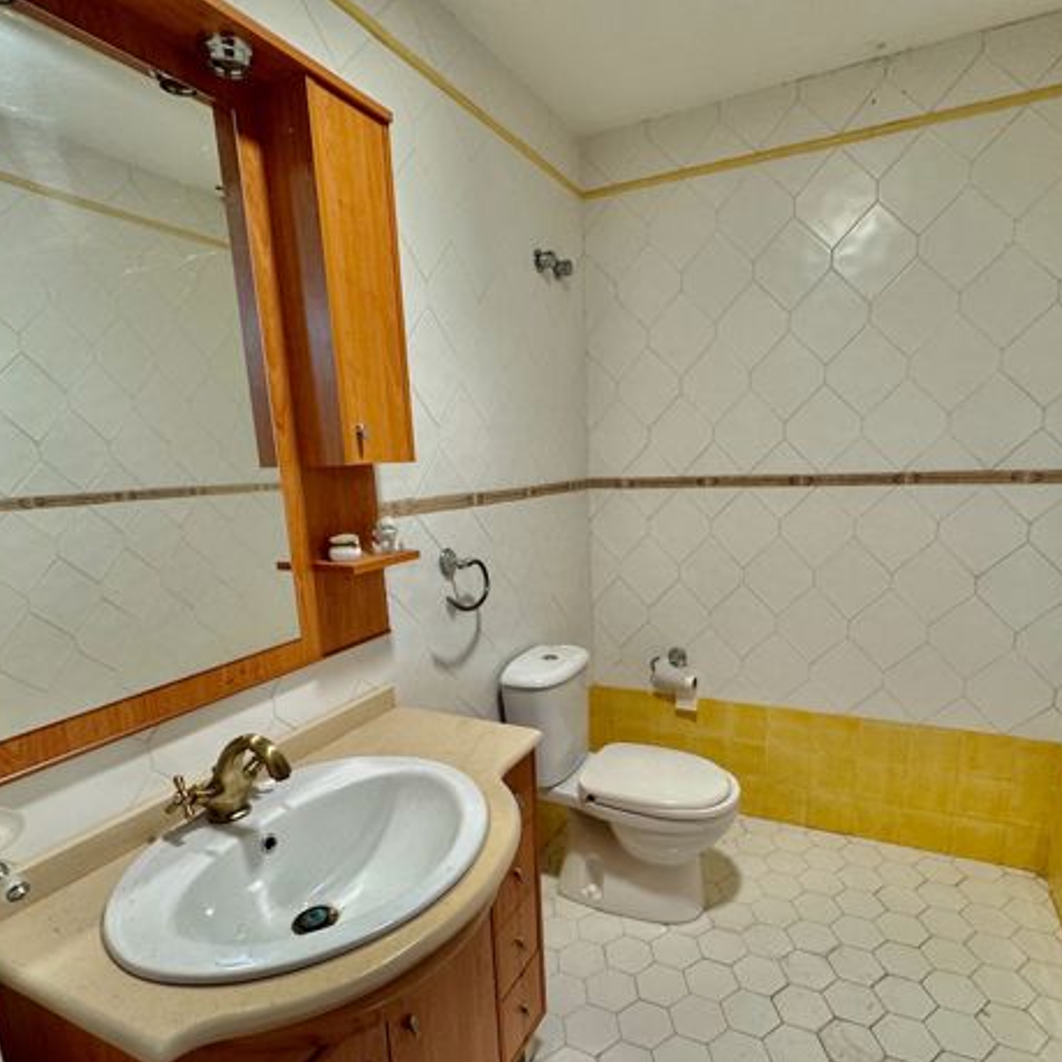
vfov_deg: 77.2
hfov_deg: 77.6
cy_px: 606
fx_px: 659
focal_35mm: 19
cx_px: 568
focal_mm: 2.22
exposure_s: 1/50
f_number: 2.2
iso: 160
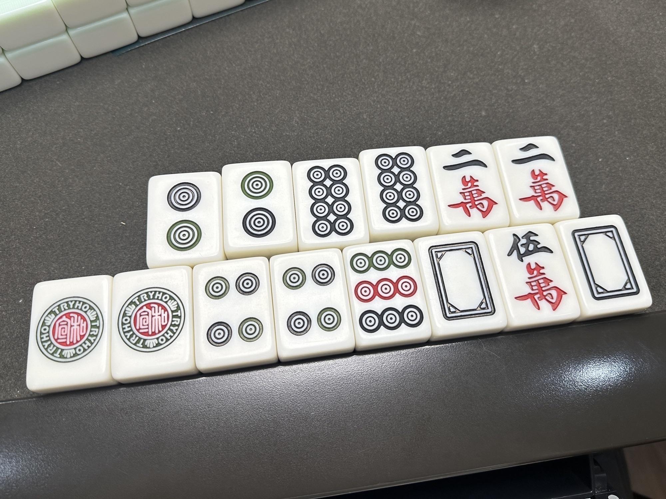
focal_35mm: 24
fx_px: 462
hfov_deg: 71.6
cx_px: 333
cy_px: 250
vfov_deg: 56.8
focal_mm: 6.86
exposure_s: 1/256
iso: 80
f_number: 1.78
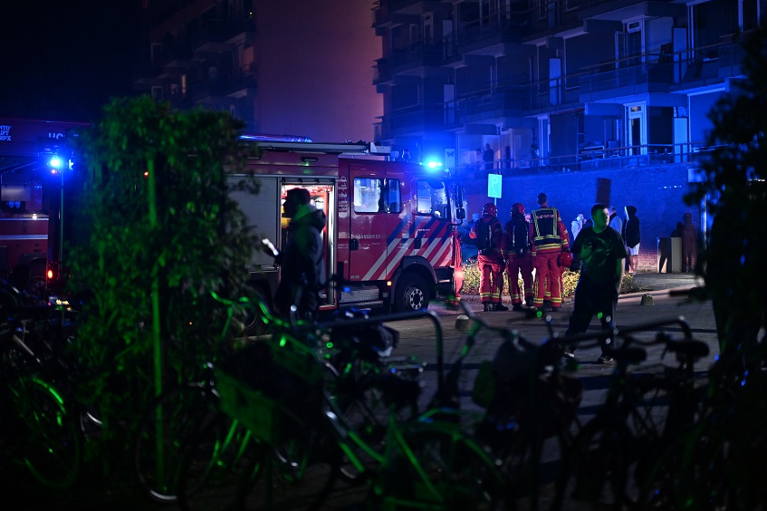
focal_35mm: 59
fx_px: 1256
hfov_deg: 33.9
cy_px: 223
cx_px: 388
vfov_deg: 23.0
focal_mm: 50
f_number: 1.2
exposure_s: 1/125
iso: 3200
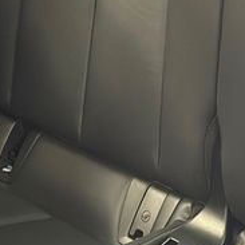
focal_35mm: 148
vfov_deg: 11.7
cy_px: 29
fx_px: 1185
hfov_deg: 11.7
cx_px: 205
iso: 640
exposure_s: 1/30
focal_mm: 6.86
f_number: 1.78
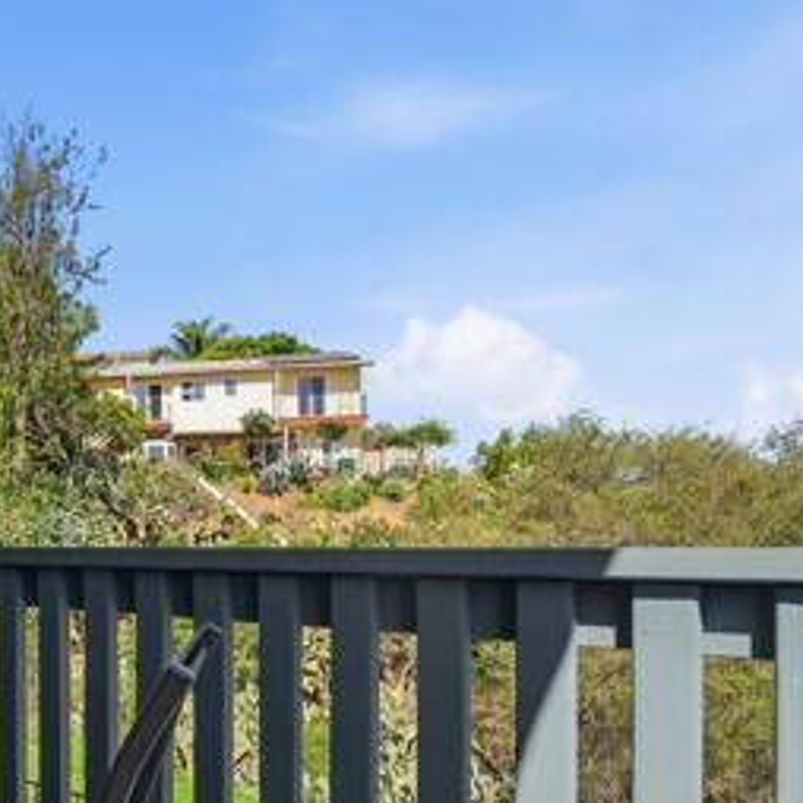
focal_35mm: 30
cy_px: 564
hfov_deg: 44.2
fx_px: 787
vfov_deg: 52.5
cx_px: -35
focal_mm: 14
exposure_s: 1/6400
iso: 250
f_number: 6.3
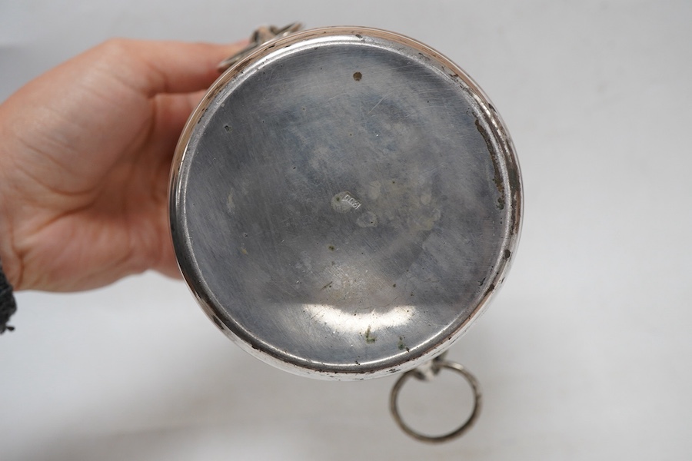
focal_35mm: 45
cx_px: 346
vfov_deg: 29.9
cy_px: 230
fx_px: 865
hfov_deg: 43.6
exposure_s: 1/125
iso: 1250
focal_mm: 30
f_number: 10
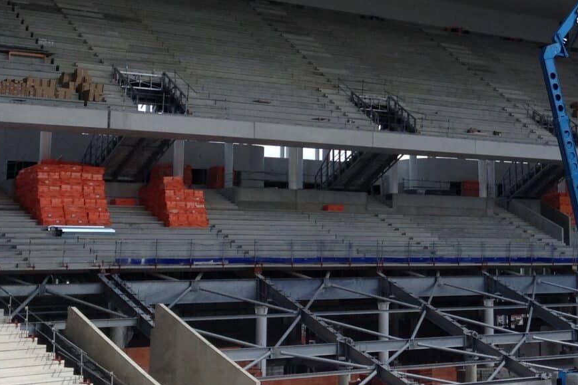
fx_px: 1301
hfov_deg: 24.7
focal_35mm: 81
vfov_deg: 16.7
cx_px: 440
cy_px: 63
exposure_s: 1/809
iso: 50
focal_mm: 4.12
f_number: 2.4
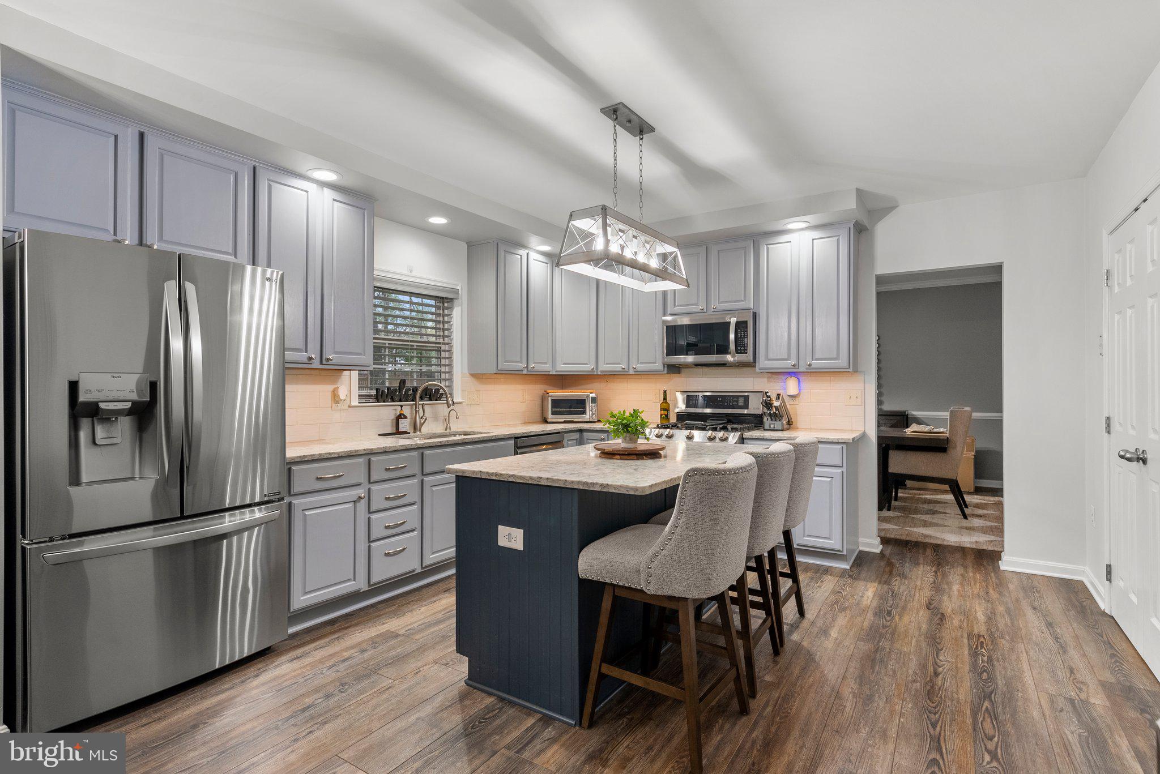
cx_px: 580
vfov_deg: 70.5
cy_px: 387
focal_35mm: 17
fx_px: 548
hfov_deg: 93.3
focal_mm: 17
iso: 320
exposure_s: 1/4
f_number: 8
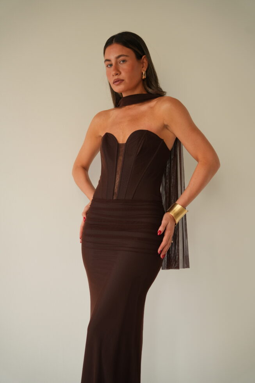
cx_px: 128
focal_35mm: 64
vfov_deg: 31.6
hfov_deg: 21.4
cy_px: 192
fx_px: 676
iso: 640
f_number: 3.5
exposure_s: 1/125
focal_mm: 63.6
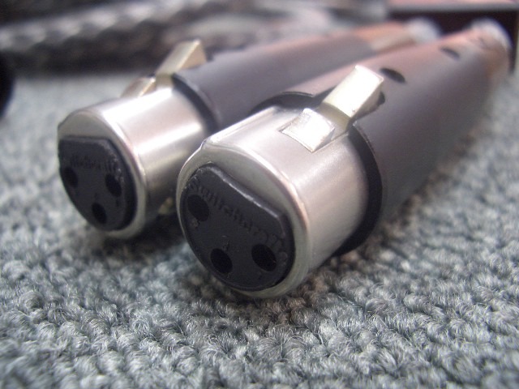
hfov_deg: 52.6
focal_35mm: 35
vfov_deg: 40.7
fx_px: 525
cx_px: 260
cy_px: 194
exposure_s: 1/13
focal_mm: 5.8
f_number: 2.6
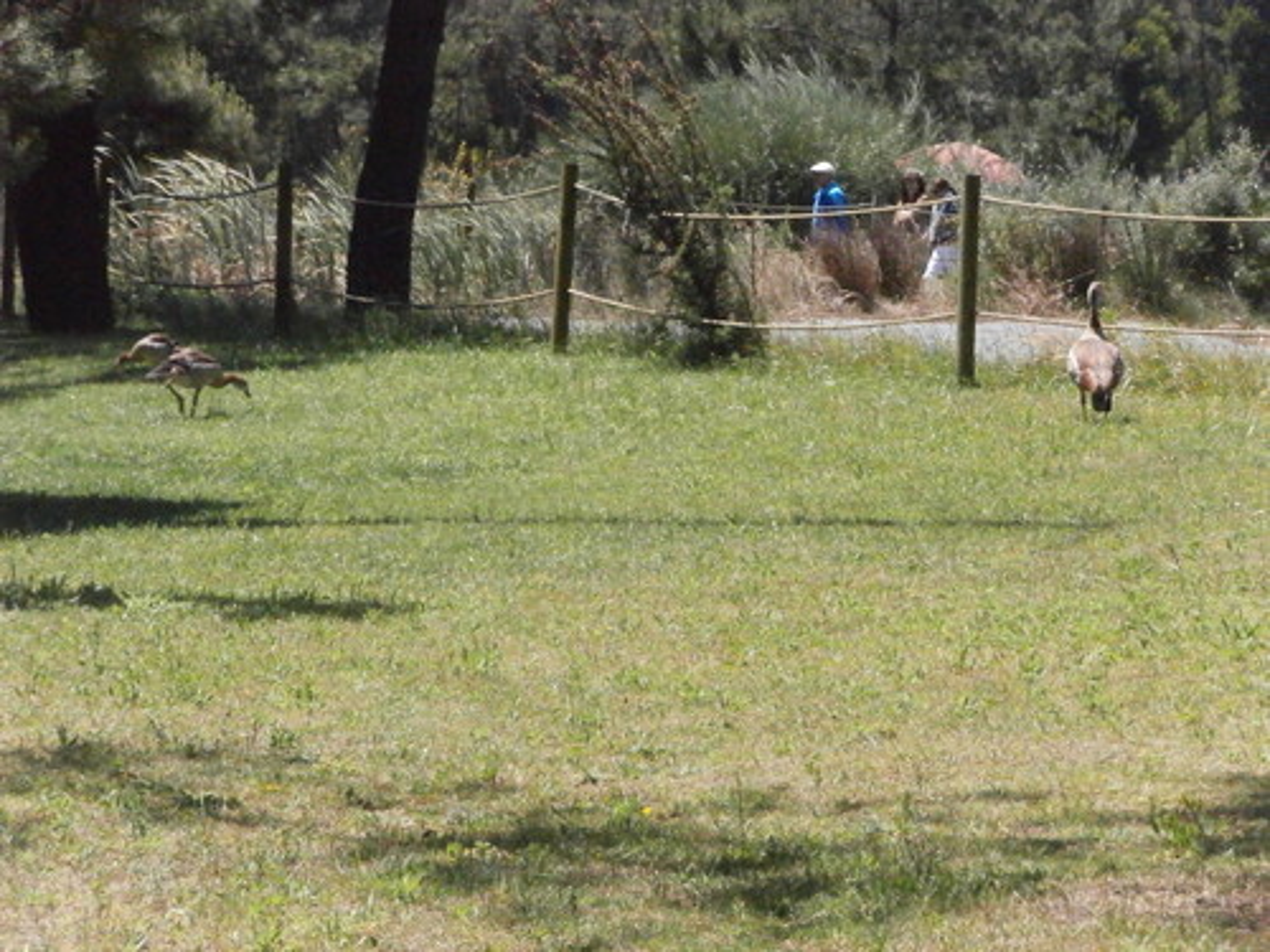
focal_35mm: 166
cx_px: 635
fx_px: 6090
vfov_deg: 8.9
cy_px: 476
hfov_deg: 11.9
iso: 1600
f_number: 15
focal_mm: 29.39
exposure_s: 1/640
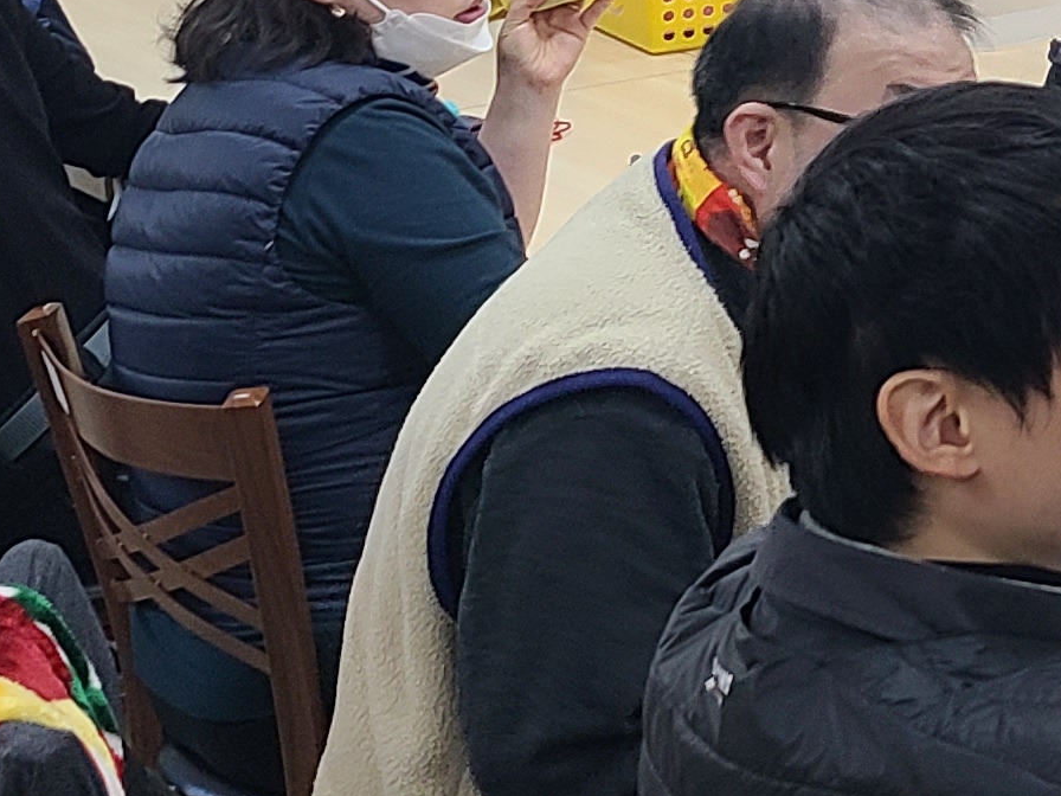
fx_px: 3586
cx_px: 1695
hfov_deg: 15.3
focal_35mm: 117
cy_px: -251
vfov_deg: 12.3
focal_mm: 5.4
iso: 80
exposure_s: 1/60
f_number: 1.8
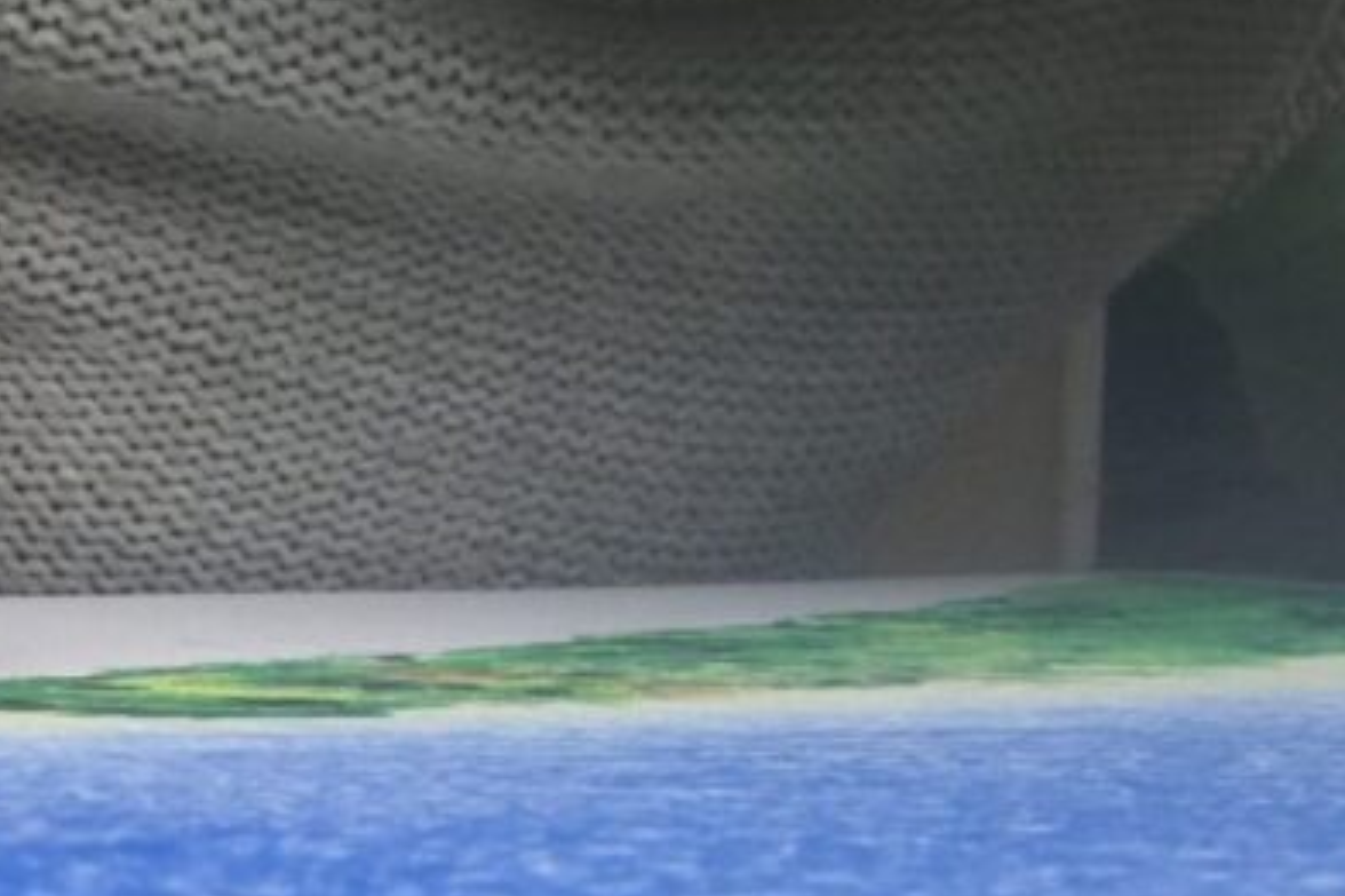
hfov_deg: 22.5
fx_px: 3249
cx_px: 10
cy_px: 857
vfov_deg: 15.5
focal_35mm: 87
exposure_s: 1/33
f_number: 2.2
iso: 40
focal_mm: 2.87
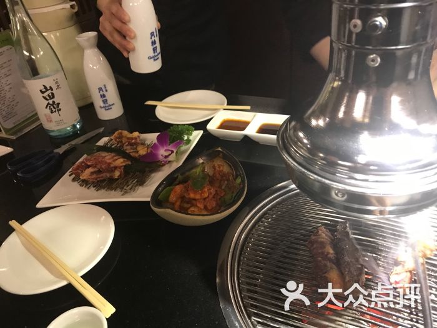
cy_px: 164
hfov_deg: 63.4
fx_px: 353
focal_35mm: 28
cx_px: 218
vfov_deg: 49.7
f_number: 1.8
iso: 100
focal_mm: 3.99
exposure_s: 1/12
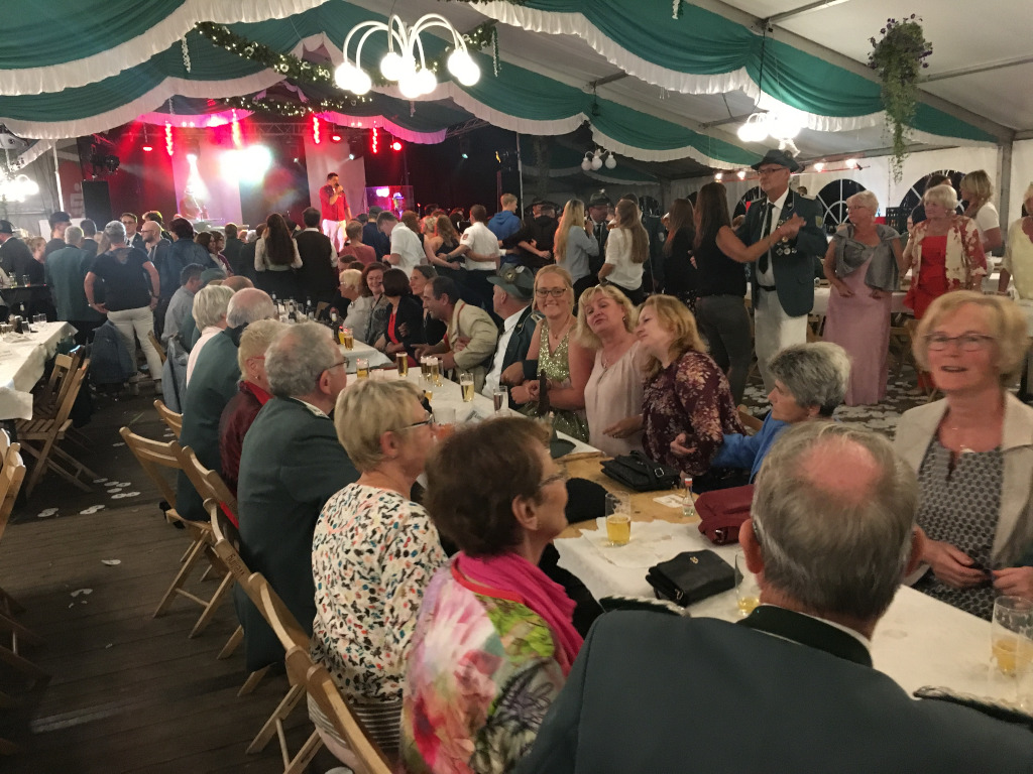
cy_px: 387
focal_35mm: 29
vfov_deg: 48.2
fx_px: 865
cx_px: 516
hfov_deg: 61.7
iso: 250
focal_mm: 4.15
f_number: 2.2
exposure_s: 1/17
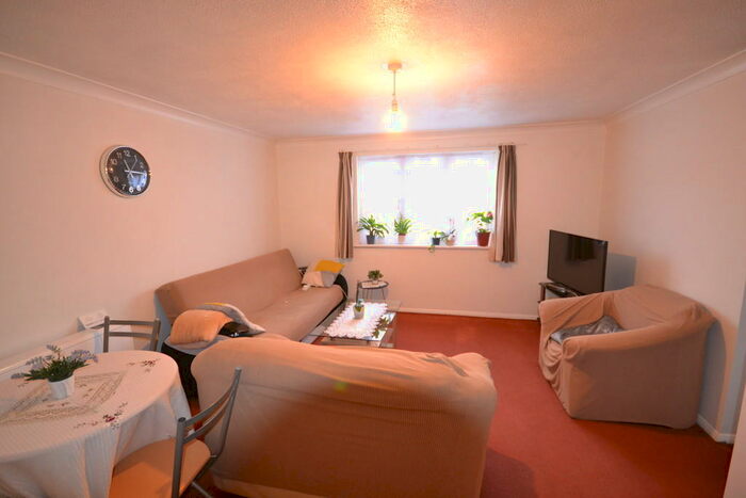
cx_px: 373
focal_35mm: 15
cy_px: 249
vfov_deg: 77.4
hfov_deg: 100.4
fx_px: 311
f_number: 4
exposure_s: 1/60
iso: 1600
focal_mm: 10
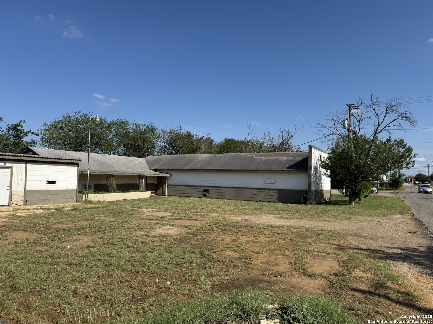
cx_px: 216
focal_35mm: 24
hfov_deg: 71.6
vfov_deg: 56.8
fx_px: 300
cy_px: 162
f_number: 1.78
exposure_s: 1/6410
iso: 80
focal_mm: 6.76
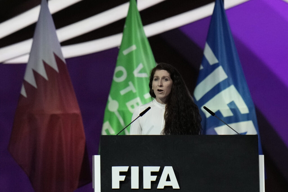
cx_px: 144
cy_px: 96
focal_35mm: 600
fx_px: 4800
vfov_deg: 2.3
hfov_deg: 3.4
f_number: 3.5
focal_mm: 400
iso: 4000
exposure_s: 1/500
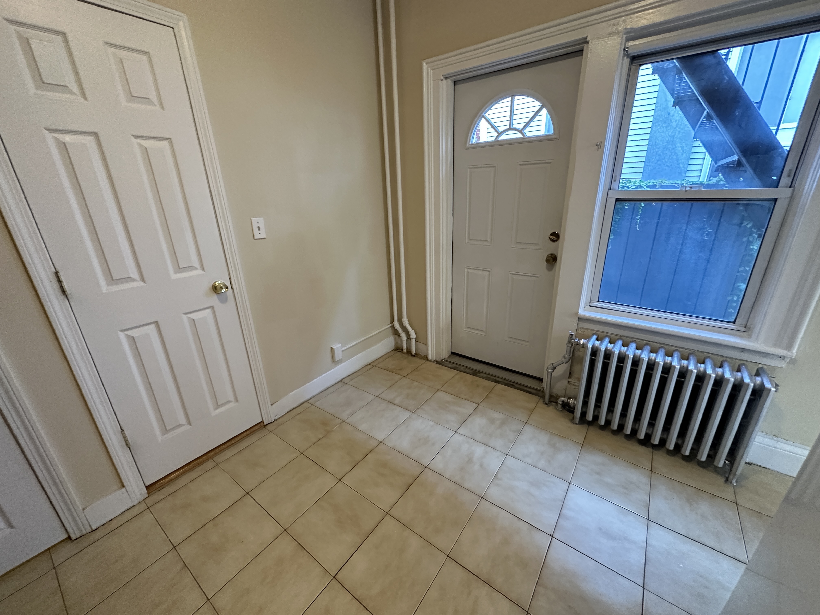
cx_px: 410
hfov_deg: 102.1
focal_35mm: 14
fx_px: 332
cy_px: 308
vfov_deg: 85.7
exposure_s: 1/60
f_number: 2.2
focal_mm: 2.22
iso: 500
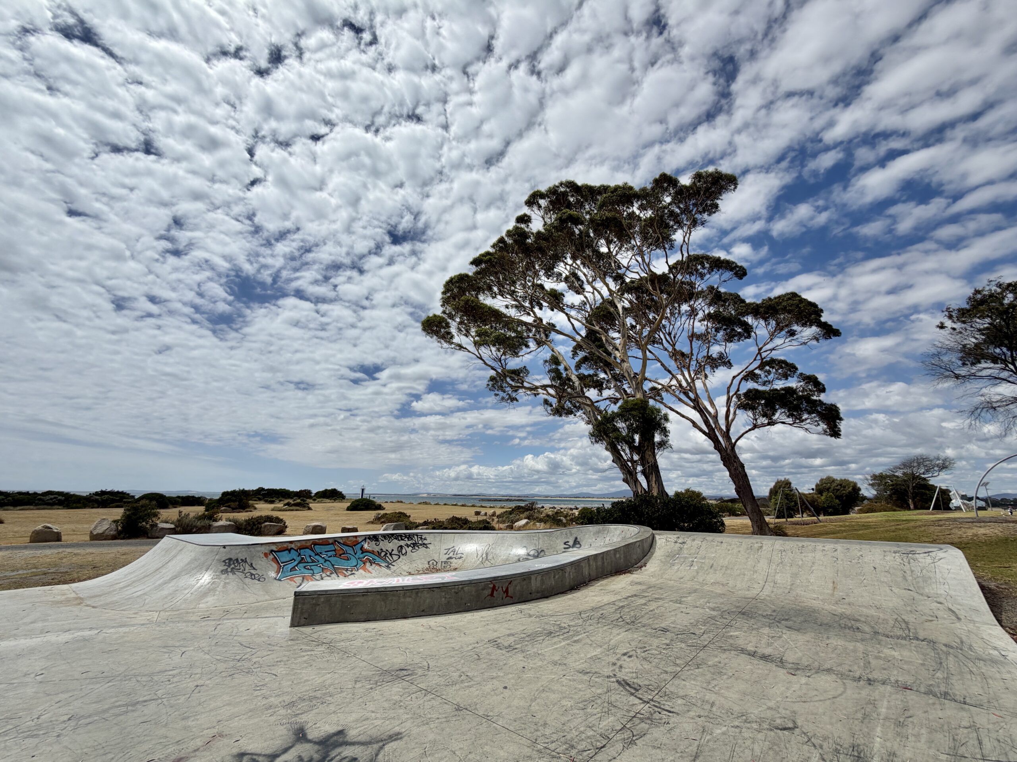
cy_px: 381
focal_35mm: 14
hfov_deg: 102.1
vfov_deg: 85.7
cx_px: 508
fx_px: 411
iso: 20
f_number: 2.2
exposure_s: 1/2717
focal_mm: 2.22
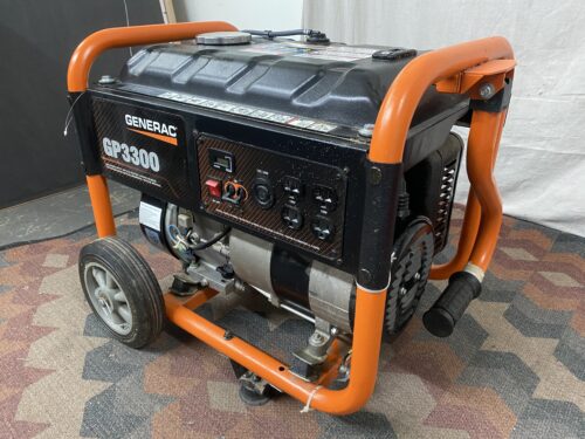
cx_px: 292
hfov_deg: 67.3
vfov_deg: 53.1
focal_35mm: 26
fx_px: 439
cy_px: 220
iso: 500
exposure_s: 1/40
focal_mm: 4.25
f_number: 1.8
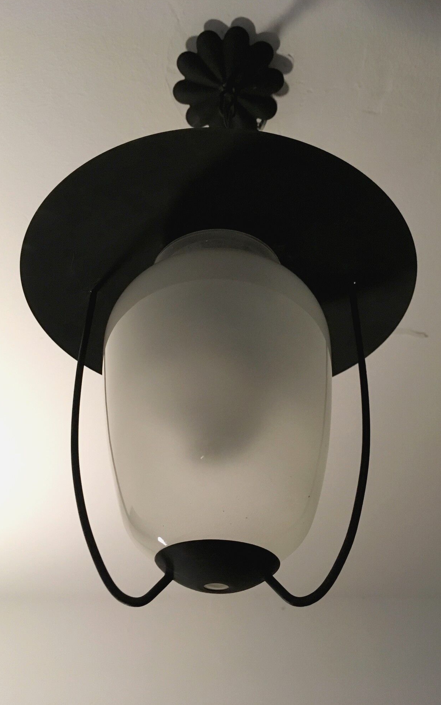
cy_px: 353
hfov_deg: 40.6
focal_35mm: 31
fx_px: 596
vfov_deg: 61.2
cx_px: 230
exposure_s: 1/33
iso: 200
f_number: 2.2
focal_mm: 4.15
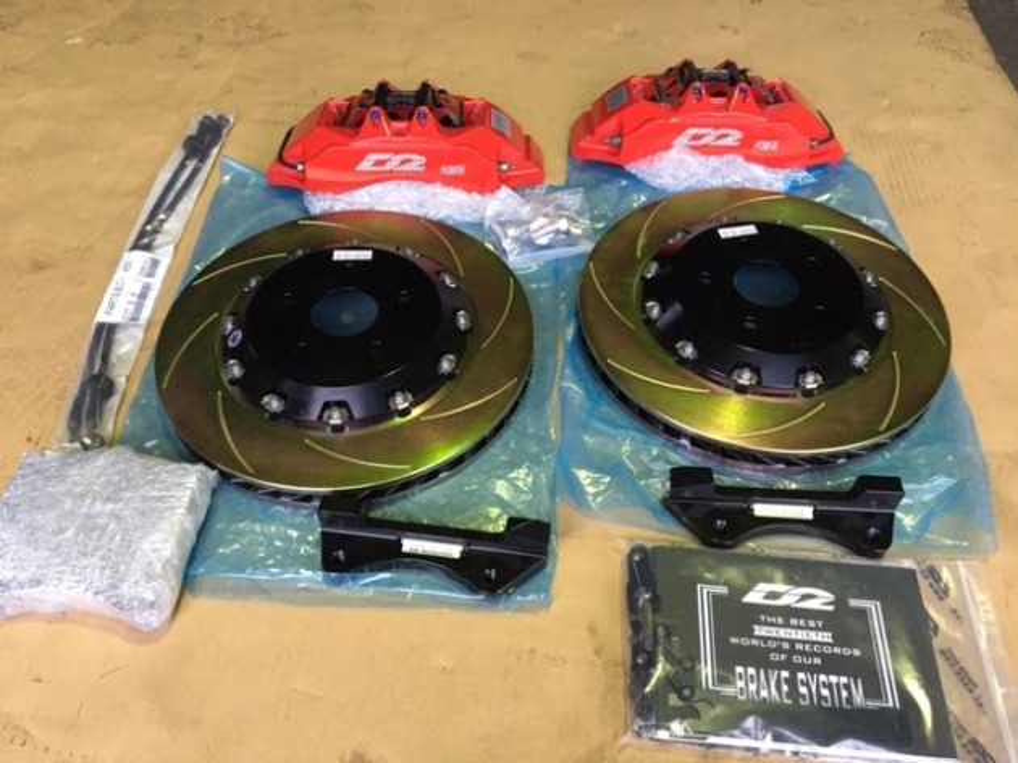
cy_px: 382
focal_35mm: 29
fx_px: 853
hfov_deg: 61.7
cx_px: 509
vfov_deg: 48.2
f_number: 2.2
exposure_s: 1/30
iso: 200
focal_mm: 4.15
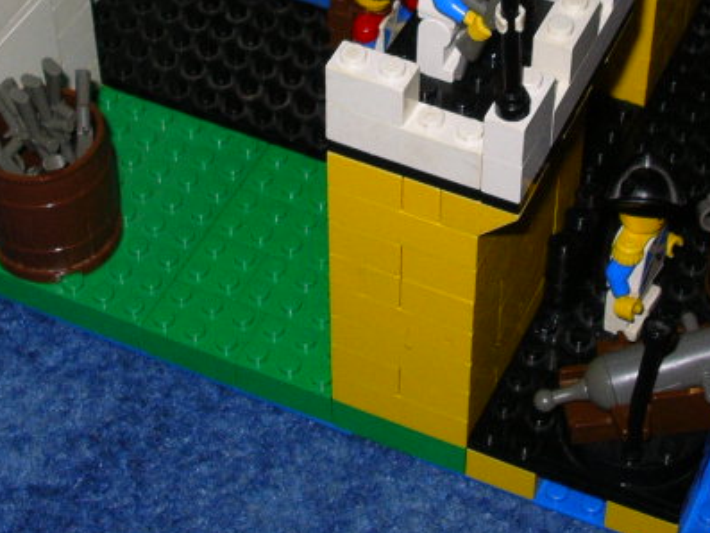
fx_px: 2011
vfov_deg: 14.8
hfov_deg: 20.0
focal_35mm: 98
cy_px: -30
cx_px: 390
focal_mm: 5.8
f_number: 4.1
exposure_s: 1/60
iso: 50
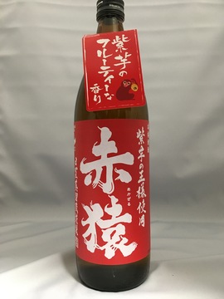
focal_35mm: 29
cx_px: 112
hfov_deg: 48.2
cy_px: 150
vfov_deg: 61.7
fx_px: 250
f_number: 2.2
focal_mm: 4.15
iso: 200
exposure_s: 1/15
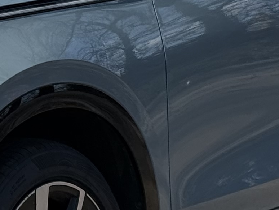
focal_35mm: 250
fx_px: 2016
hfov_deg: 7.8
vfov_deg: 5.9
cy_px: 63
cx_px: -49
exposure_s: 1/2976
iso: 80
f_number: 1.78
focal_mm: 6.76
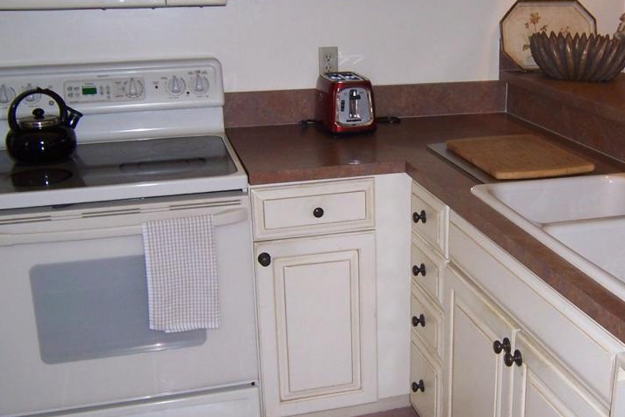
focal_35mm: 49
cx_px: 406
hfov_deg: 40.0
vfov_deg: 27.5
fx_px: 851
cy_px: 192
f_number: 2.8
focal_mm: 5.5
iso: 80
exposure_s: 1/60
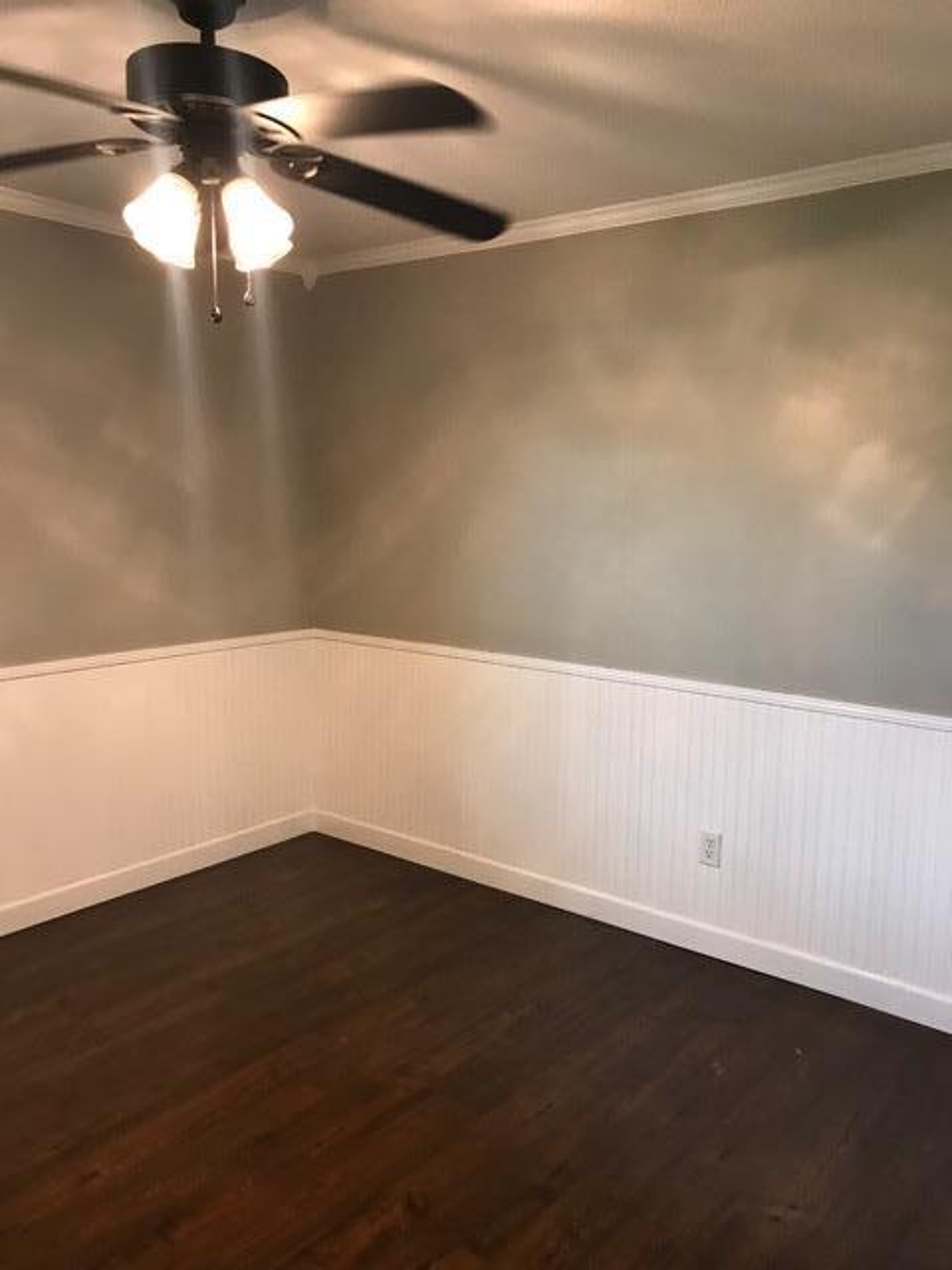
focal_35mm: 28
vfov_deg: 63.4
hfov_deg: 49.7
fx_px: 1027
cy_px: 635
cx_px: 476
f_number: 1.8
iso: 40
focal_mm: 3.99
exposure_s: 1/17
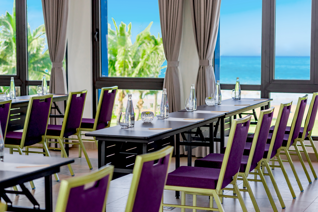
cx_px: 159
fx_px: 751
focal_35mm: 85
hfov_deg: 23.9
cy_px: 106
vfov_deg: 16.1
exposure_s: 1/2000
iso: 500
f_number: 4.5
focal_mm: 85
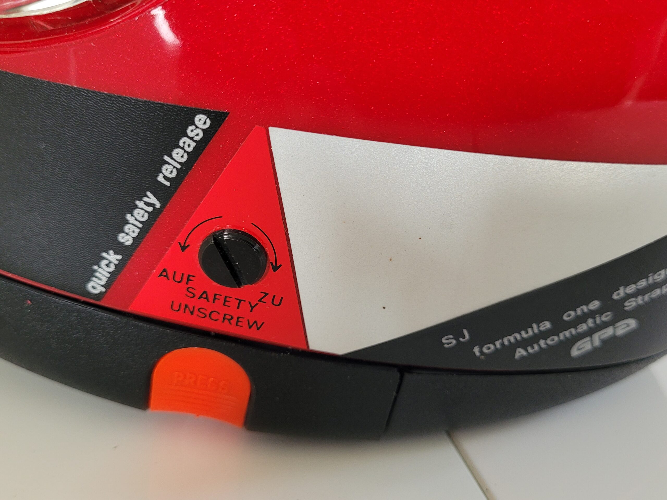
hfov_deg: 67.3
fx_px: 501
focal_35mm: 26
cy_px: 250
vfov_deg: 53.1
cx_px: 334
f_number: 1.8
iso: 200
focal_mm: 5.4
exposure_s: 1/50
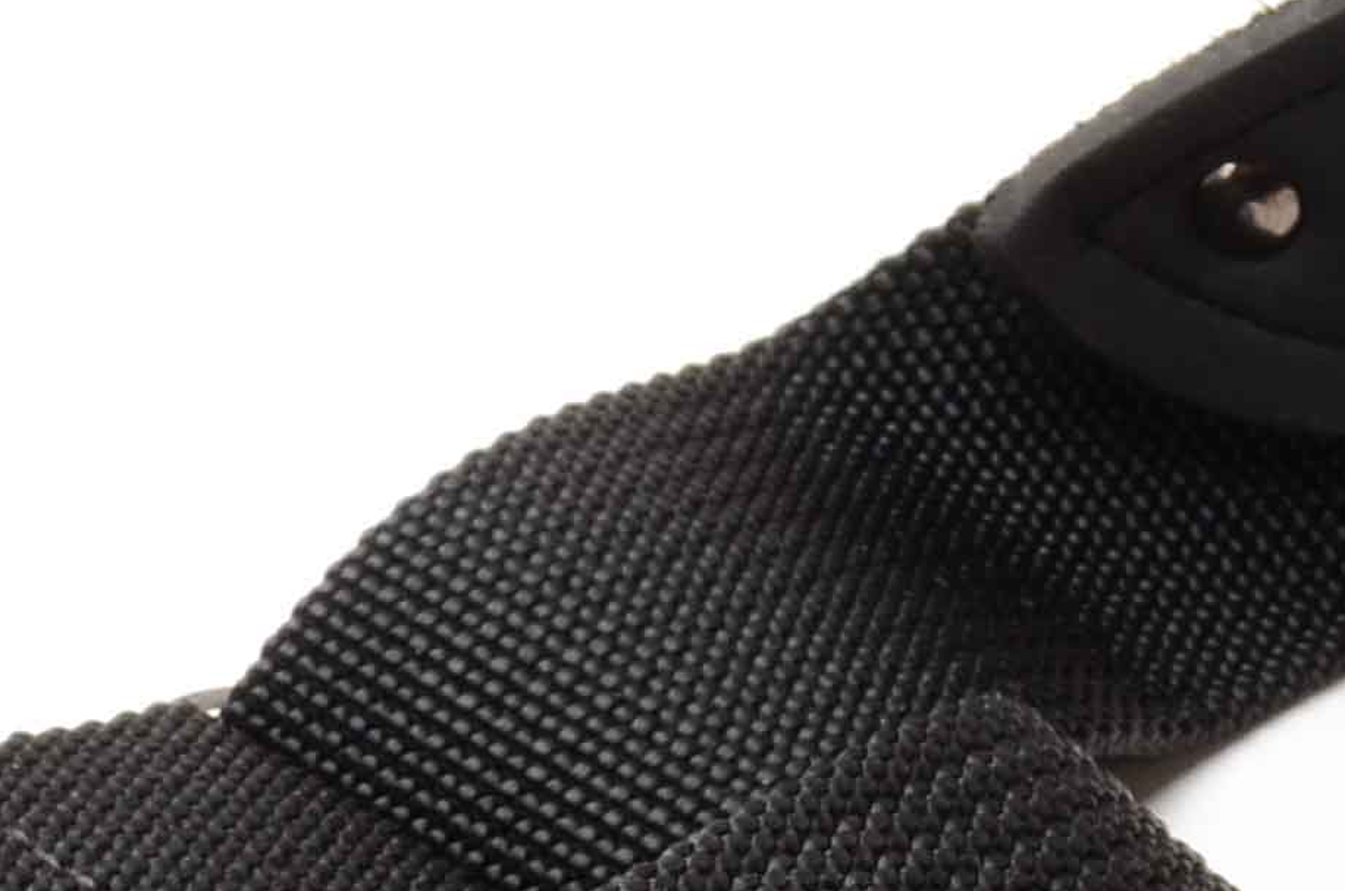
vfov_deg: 7.0
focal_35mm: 189
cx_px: -700
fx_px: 7048
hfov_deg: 10.5
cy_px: 1789
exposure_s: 1/160
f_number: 16
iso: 100
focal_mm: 24
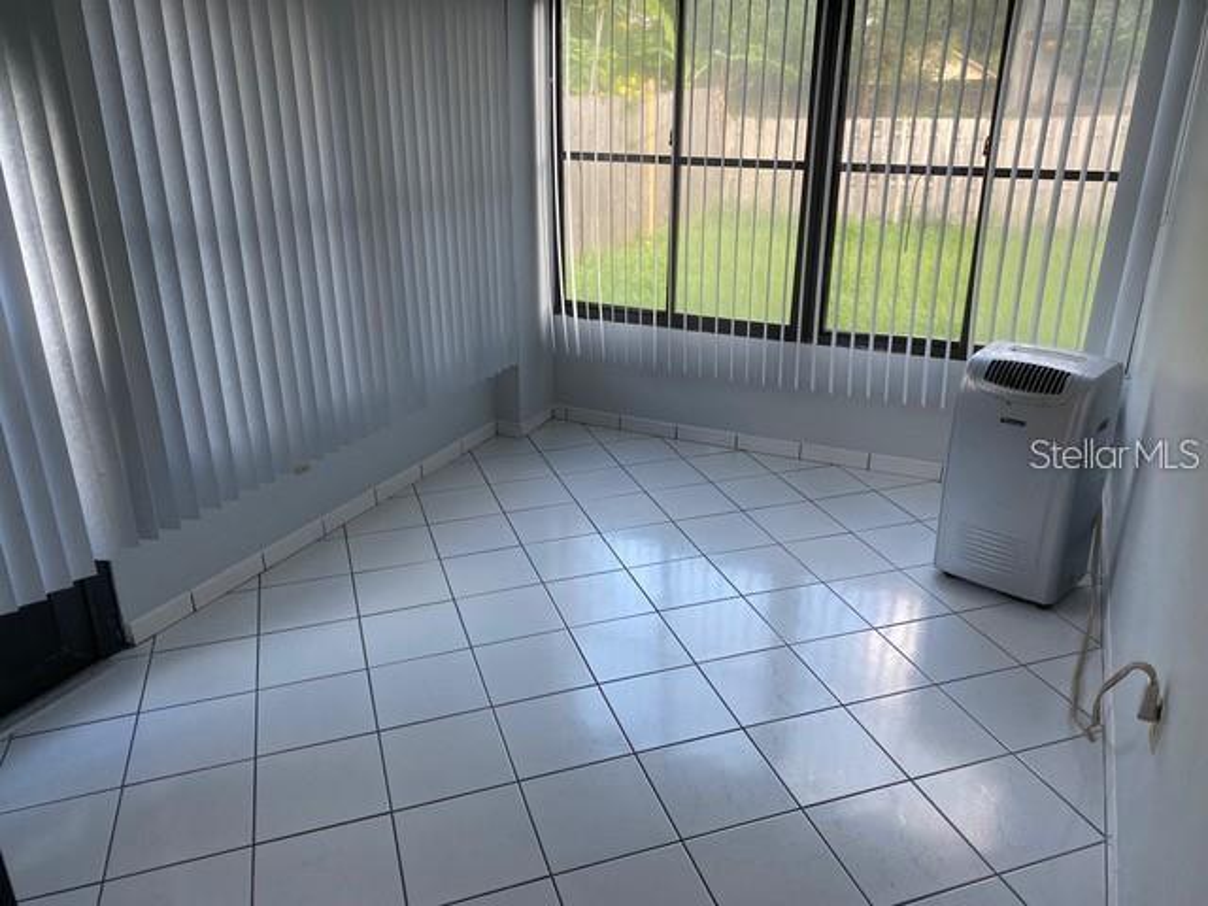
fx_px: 907
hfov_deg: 67.3
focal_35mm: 26
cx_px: 604
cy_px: 453
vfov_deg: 53.1
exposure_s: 1/120
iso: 100
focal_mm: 4.25
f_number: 1.8
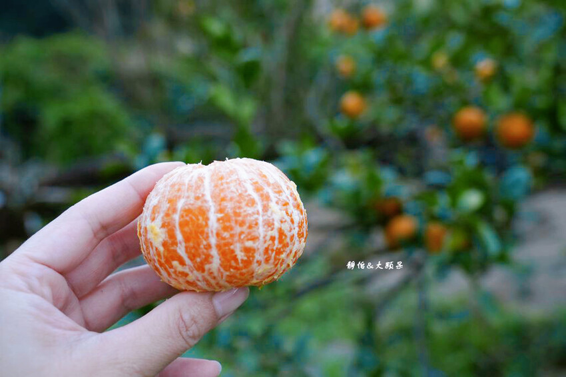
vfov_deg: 31.9
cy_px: 188
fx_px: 660
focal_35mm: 42
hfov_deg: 46.4
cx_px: 283
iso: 320
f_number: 6.3
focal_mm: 42
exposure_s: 1/125
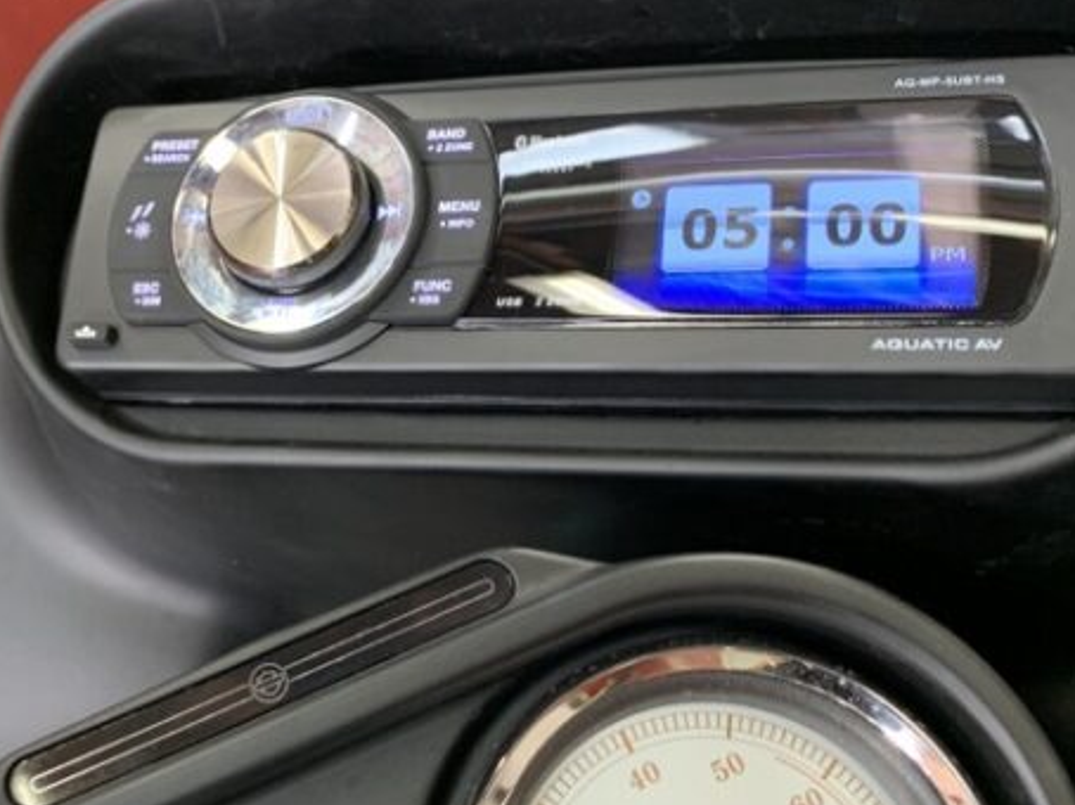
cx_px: 445
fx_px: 1366
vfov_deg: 32.8
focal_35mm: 44
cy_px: 438
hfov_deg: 42.8
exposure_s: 1/43
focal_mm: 4.25
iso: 320
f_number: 1.8
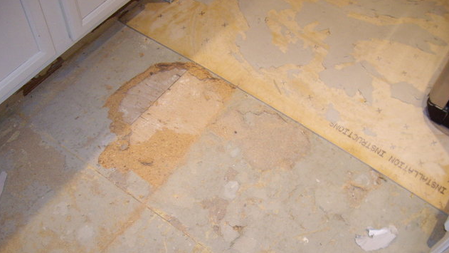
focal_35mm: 42
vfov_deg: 28.2
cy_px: 169
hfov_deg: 48.4
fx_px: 500
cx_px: 224
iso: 200
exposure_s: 1/40
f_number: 2.7
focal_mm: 6.2
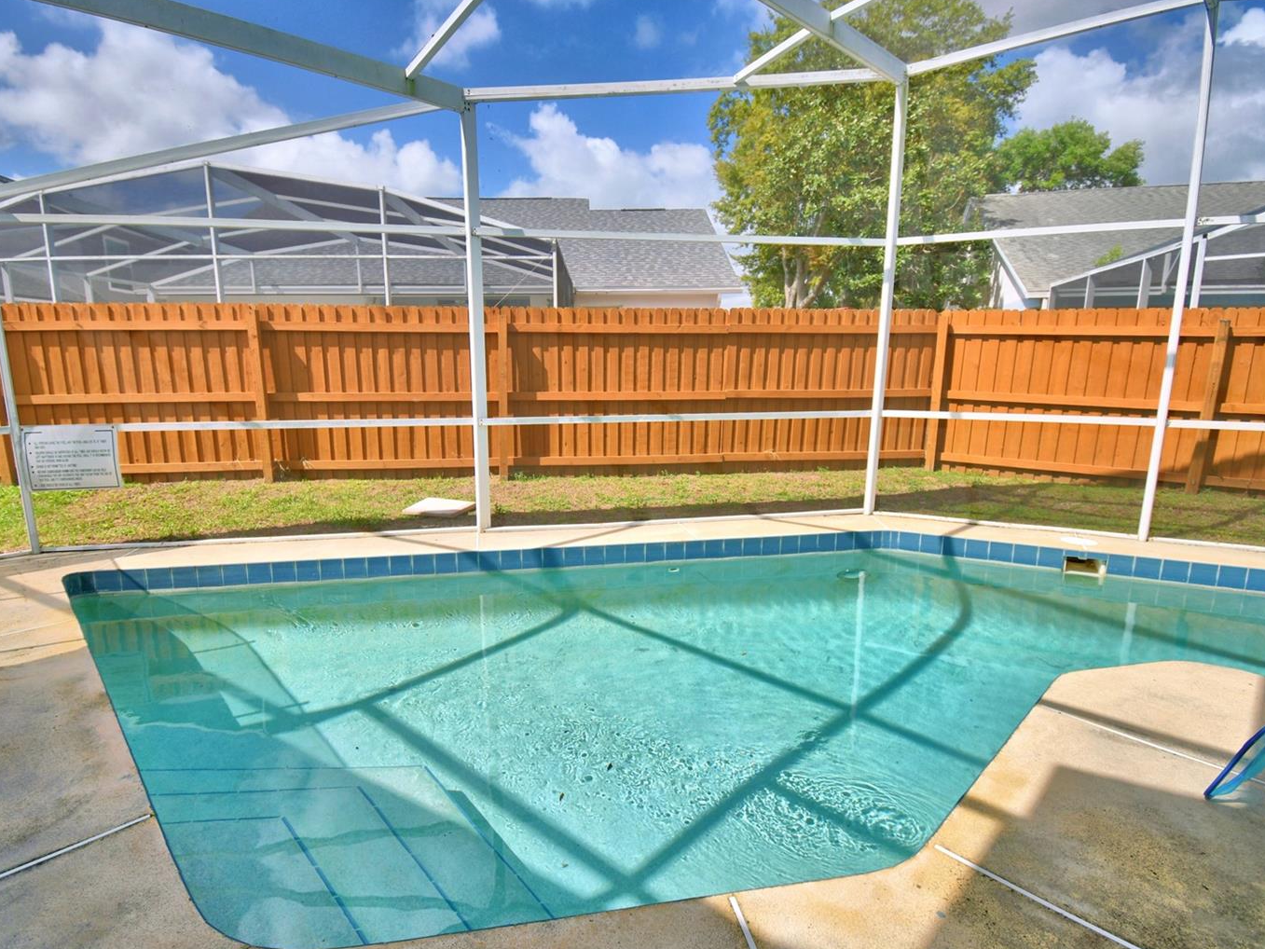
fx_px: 621
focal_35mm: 17
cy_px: 484
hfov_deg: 91.0
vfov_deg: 74.7
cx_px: 606
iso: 100
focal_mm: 10
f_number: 4.5
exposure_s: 1/1000
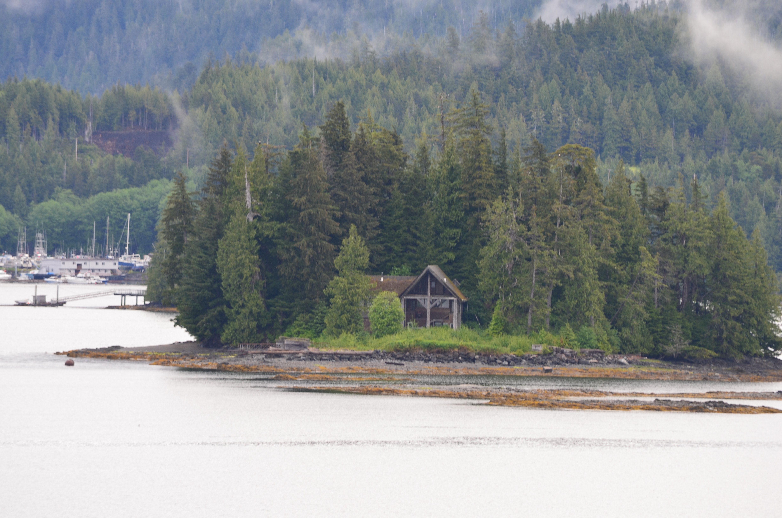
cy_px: 259
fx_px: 6503
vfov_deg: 4.6
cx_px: 391
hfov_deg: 6.9
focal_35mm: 300
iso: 200
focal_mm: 200
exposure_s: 1/60
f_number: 10
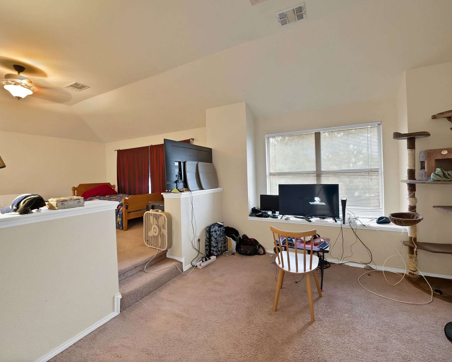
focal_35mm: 14
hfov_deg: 100.7
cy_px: 175
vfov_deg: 87.9
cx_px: 231
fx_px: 187
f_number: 9
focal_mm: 12
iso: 640
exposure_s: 2
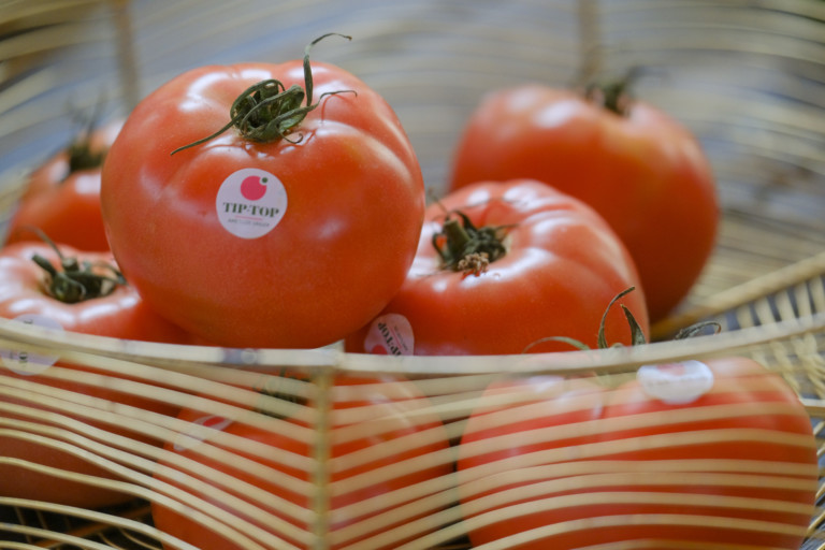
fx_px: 4812
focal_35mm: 210
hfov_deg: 9.8
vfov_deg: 6.5
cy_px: 275
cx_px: 412
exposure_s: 1/160
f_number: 2.8
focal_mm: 140
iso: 1250
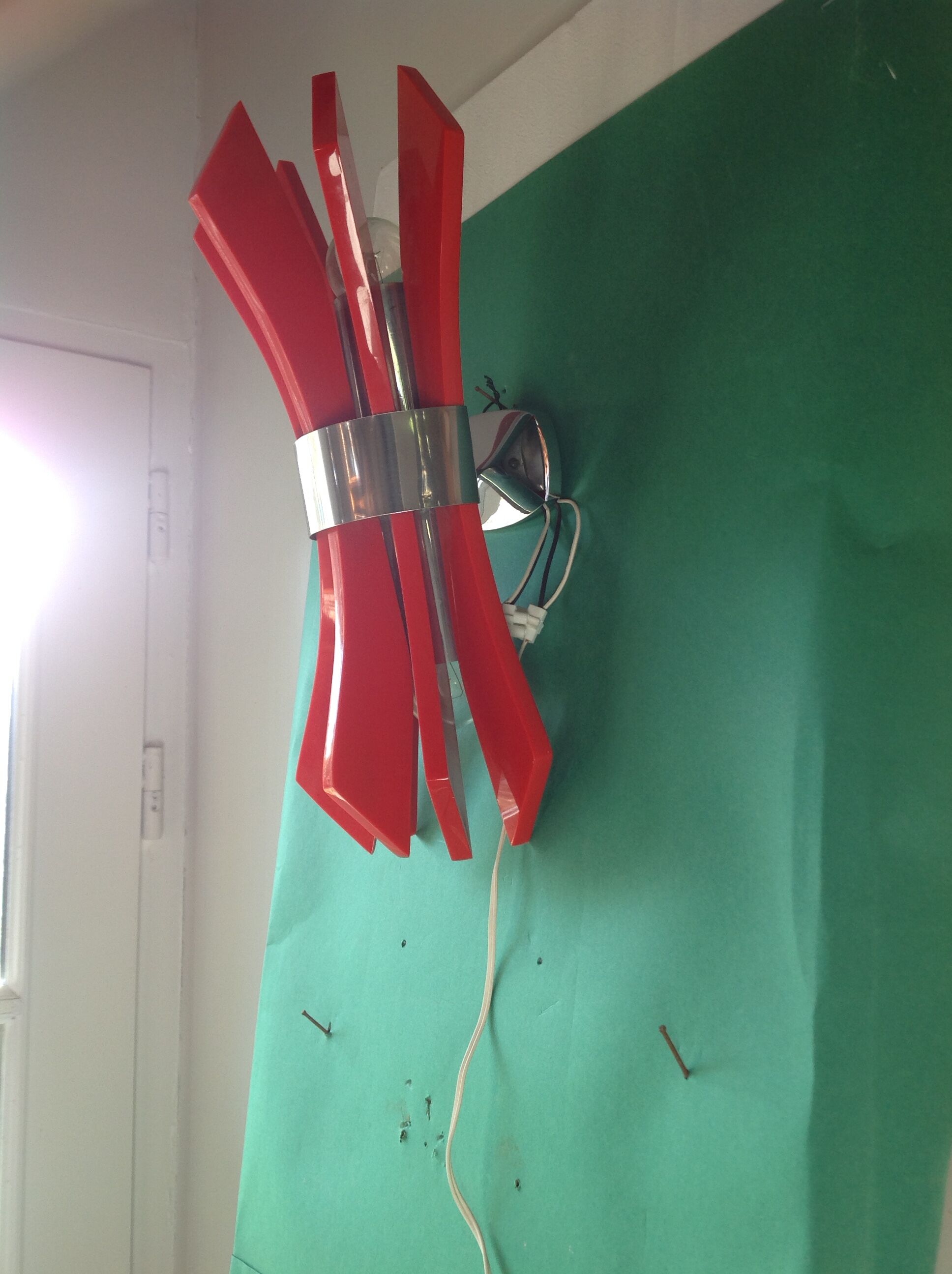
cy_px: 637
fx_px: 1287
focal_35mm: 35
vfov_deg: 52.7
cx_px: 476
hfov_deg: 40.6
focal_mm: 4.28
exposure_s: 1/40
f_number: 2.4
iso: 50
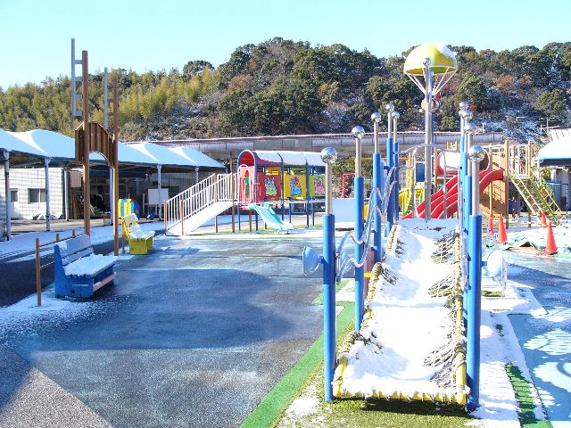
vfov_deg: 34.3
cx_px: 286
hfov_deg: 44.8
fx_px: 693
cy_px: 214
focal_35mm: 42
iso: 100
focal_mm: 6.9
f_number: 5.2
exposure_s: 1/500
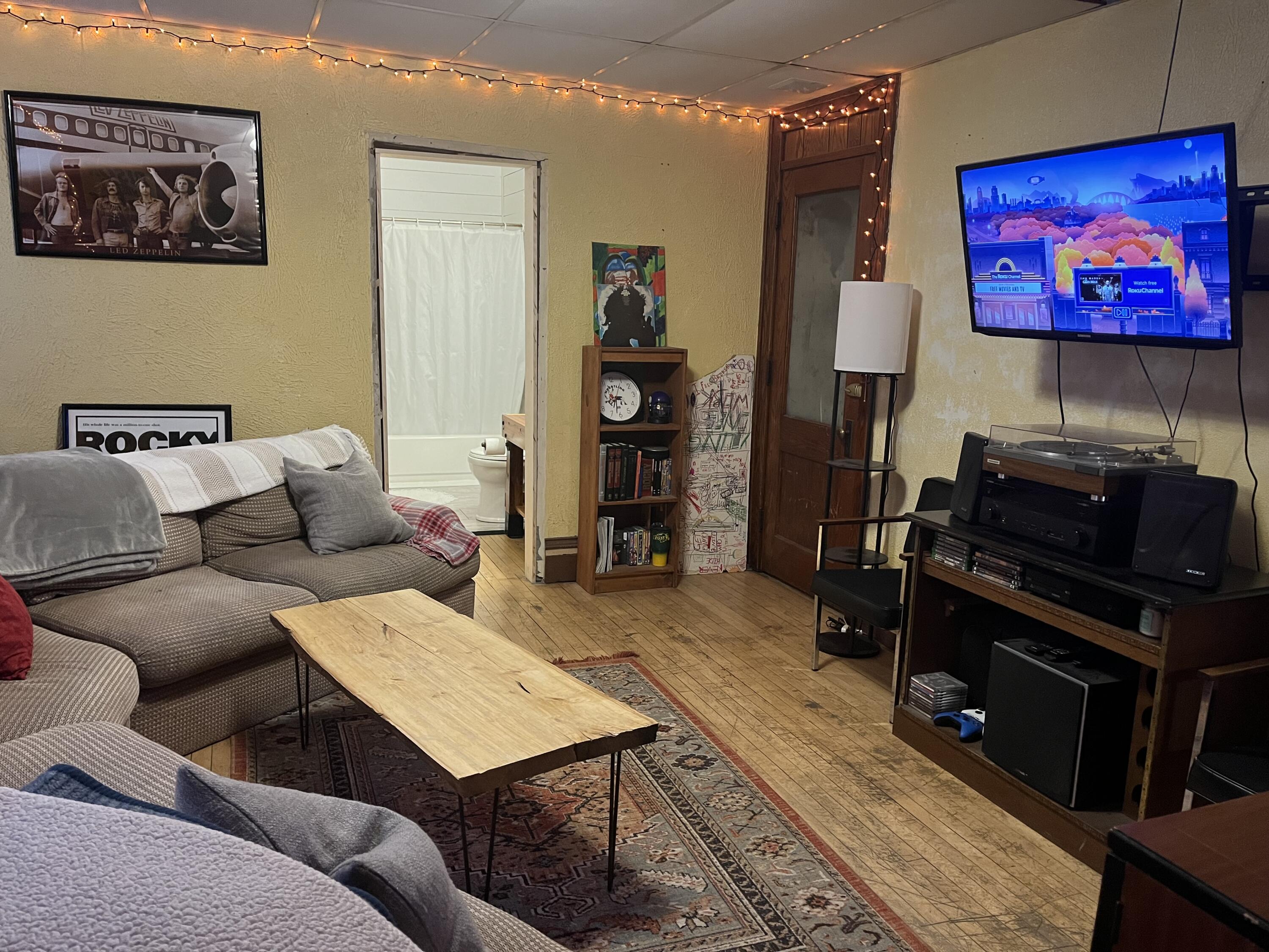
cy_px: 476
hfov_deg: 67.3
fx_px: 953
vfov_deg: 53.1
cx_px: 634
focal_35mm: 26
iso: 500
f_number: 1.6
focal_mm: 5.1
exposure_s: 1/60
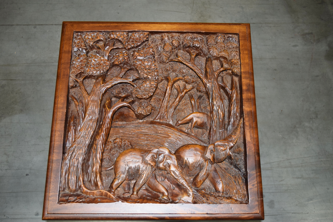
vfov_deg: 35.6
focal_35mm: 38
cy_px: 111
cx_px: 166
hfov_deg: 51.2
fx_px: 347
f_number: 4
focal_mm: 25
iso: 1000
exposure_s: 1/60
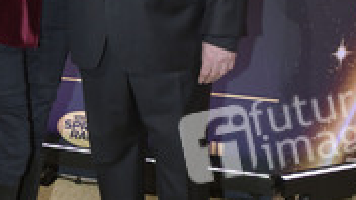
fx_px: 651
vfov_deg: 17.3
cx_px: 99
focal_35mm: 69
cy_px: 34
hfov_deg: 30.2
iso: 1250
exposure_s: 1/250
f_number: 6.3
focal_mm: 29
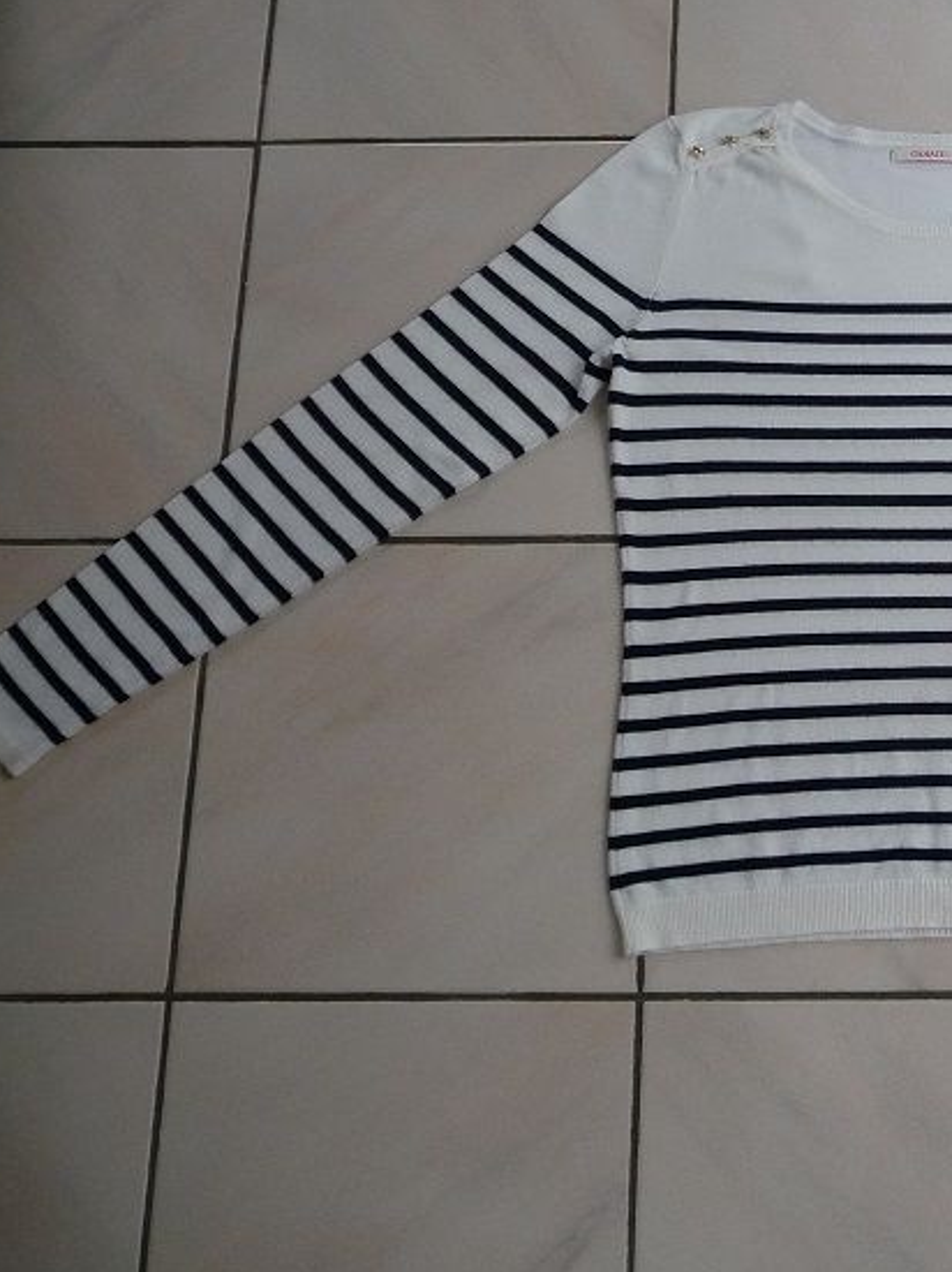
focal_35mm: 44
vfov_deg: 42.9
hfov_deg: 30.8
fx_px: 1615
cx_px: 924
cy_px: 587
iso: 160
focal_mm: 4.7
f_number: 3.3
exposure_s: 1/30
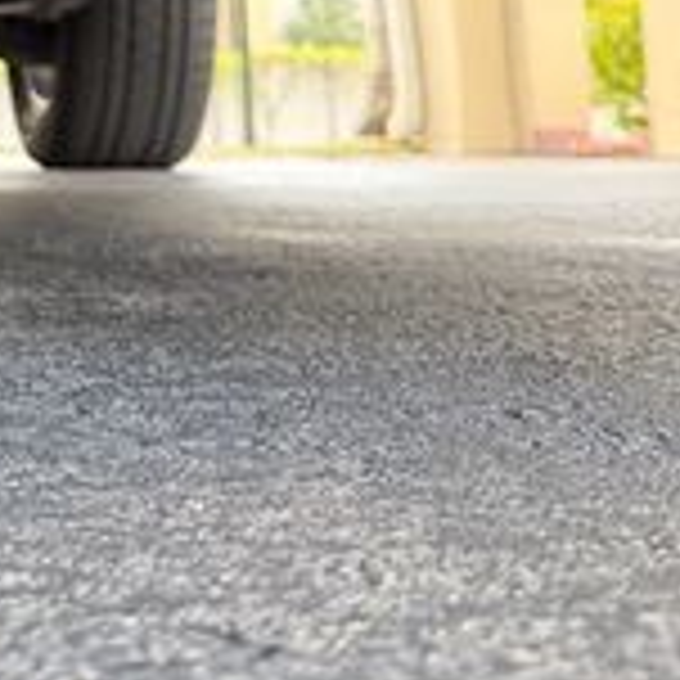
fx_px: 2000
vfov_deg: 18.1
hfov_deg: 17.6
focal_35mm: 90
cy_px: -194
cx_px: -288
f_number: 1.78
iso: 200
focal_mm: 6.76
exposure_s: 1/135
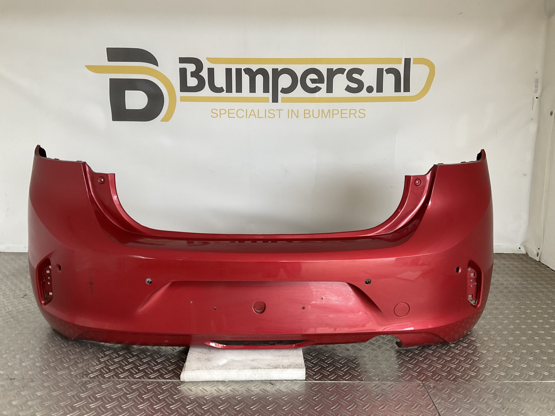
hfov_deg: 61.7
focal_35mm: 29
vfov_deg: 48.2
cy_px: 208
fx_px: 465
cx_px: 278
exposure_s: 1/50
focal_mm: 3
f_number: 1.8
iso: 40
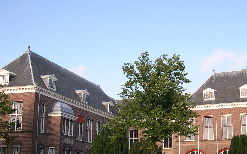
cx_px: 126
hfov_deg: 38.2
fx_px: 357
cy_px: 101
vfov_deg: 24.3
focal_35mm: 53
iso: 100
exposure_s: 1/557
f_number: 2.8
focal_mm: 8
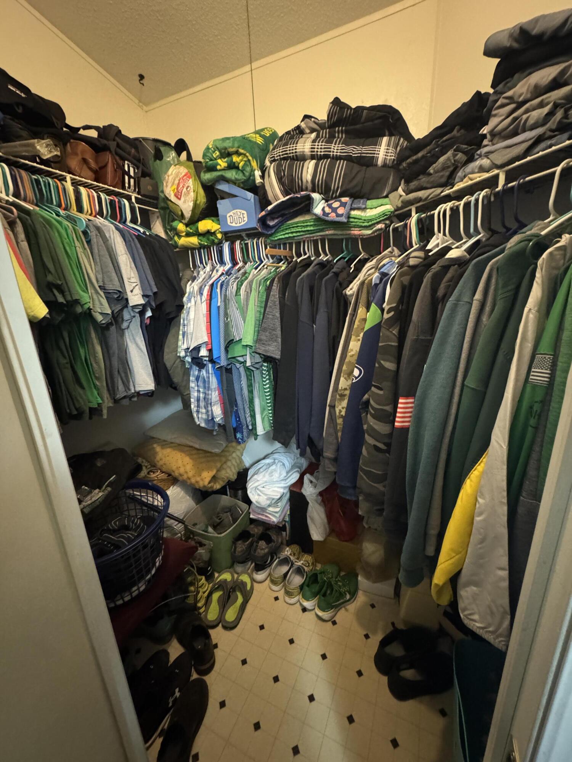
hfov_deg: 85.7
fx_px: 308
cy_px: 381
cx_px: 286
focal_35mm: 14
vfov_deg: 102.1
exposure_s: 1/30
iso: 1250
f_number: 2.2
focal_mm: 2.22
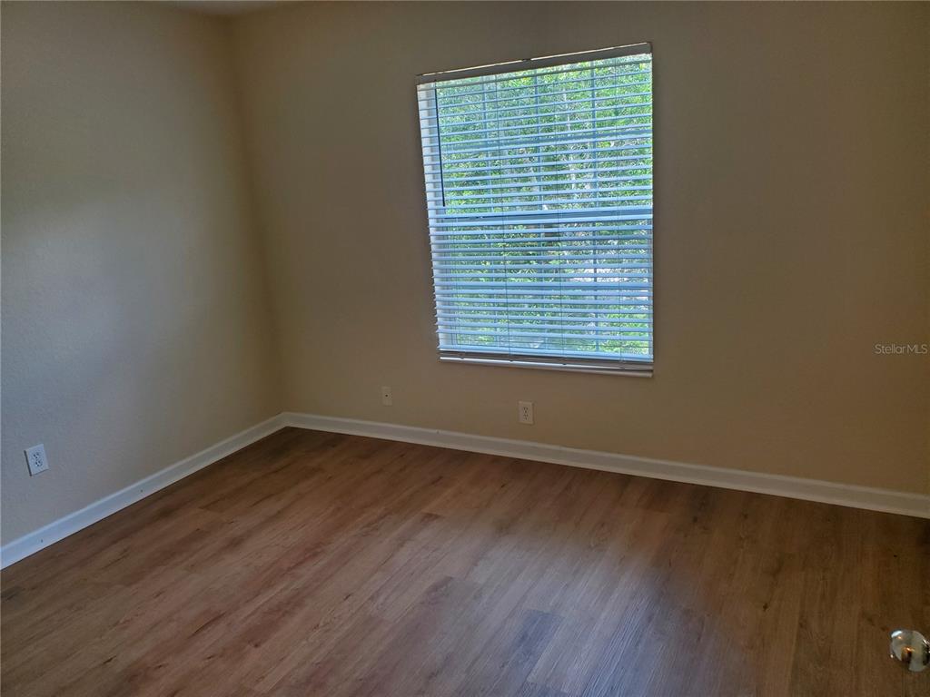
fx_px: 699
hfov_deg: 67.3
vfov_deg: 53.1
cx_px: 465
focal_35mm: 26
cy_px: 348
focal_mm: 4.3
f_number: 2.4
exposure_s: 1/120
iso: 125
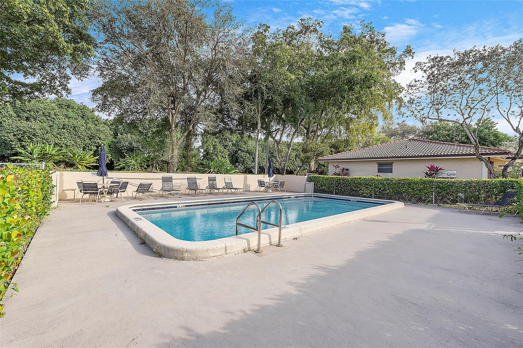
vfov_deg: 77.3
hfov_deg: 100.4
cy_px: 174
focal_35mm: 15
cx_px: 262
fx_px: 218
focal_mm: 10
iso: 250
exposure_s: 1/320
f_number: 6.3
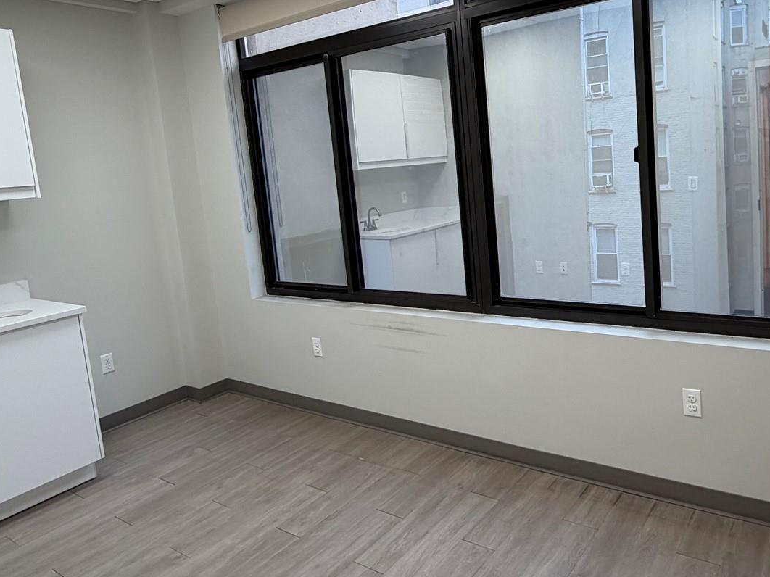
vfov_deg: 51.0
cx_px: 466
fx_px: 600
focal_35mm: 27
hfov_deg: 64.7
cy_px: 231
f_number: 2.2
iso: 64
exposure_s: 1/121
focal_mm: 2.22
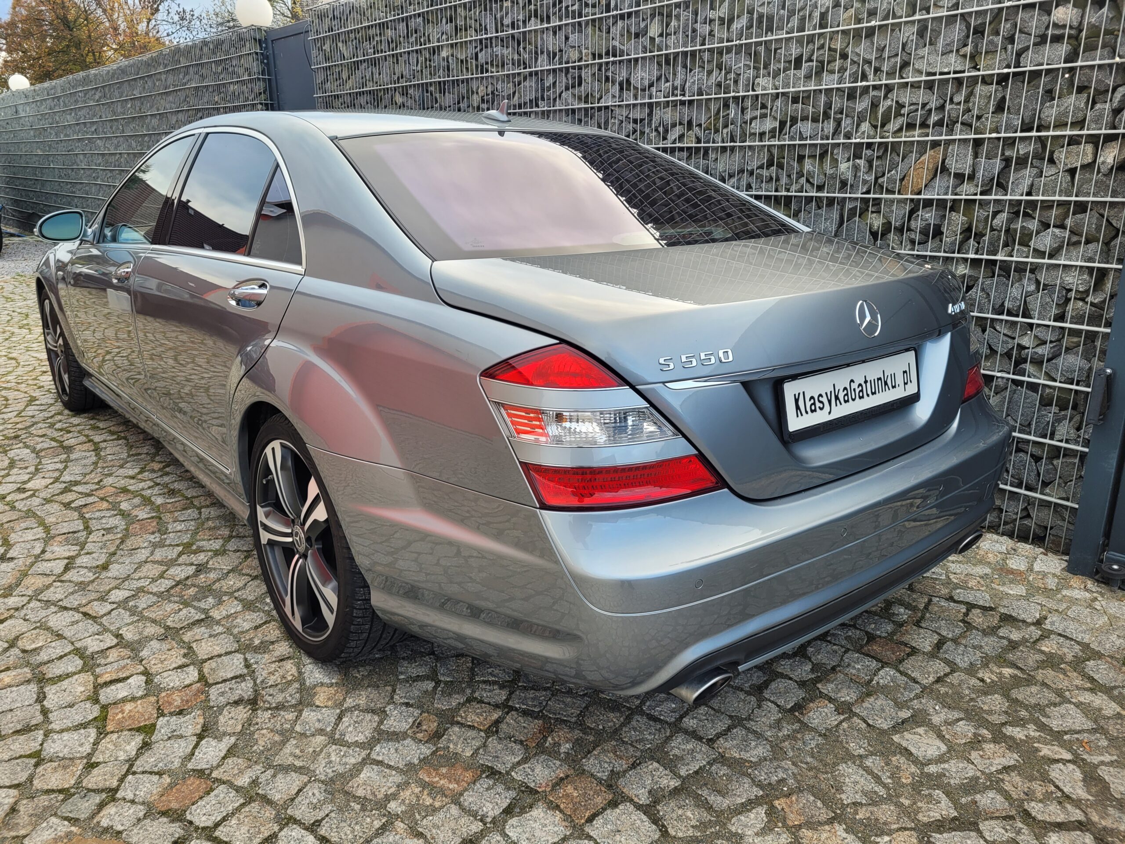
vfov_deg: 53.1
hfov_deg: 67.3
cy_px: 422
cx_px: 562
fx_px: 845
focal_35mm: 26
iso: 40
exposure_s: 1/109
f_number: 1.8
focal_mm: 5.4
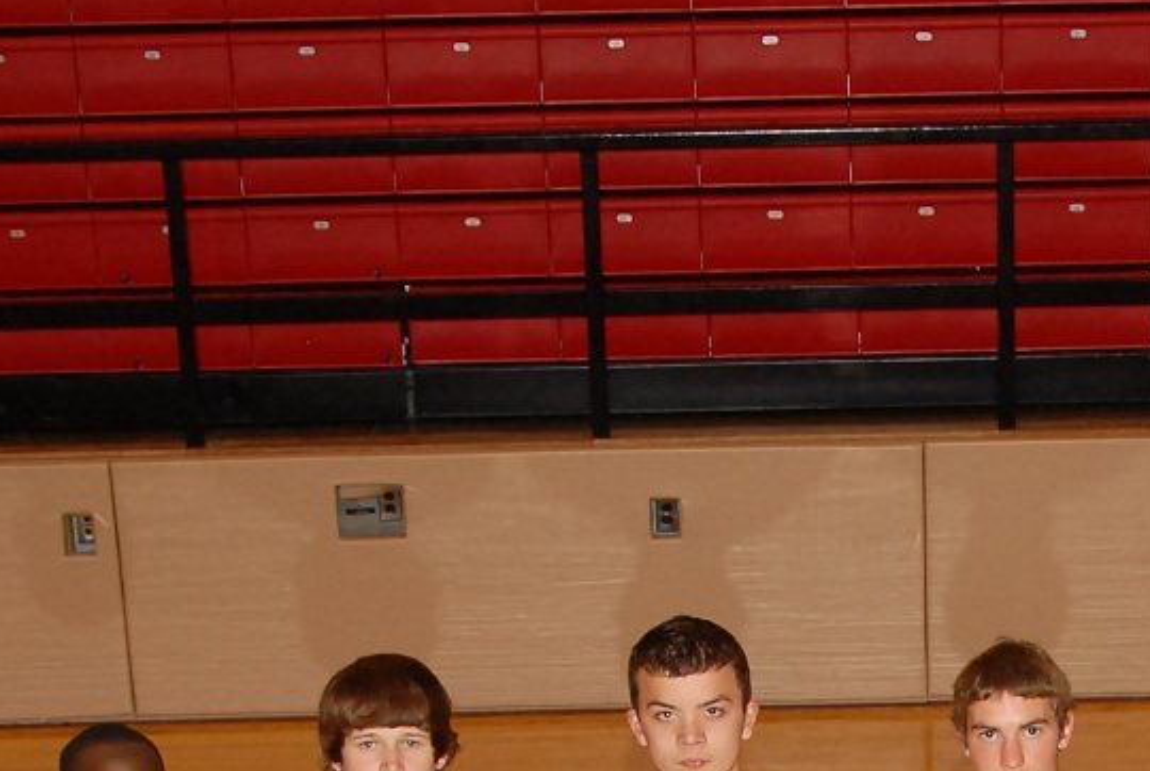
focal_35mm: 129
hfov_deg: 15.7
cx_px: 937
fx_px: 4128
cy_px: 1355
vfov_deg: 10.1
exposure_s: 1/100
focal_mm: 24
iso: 400
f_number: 3.8
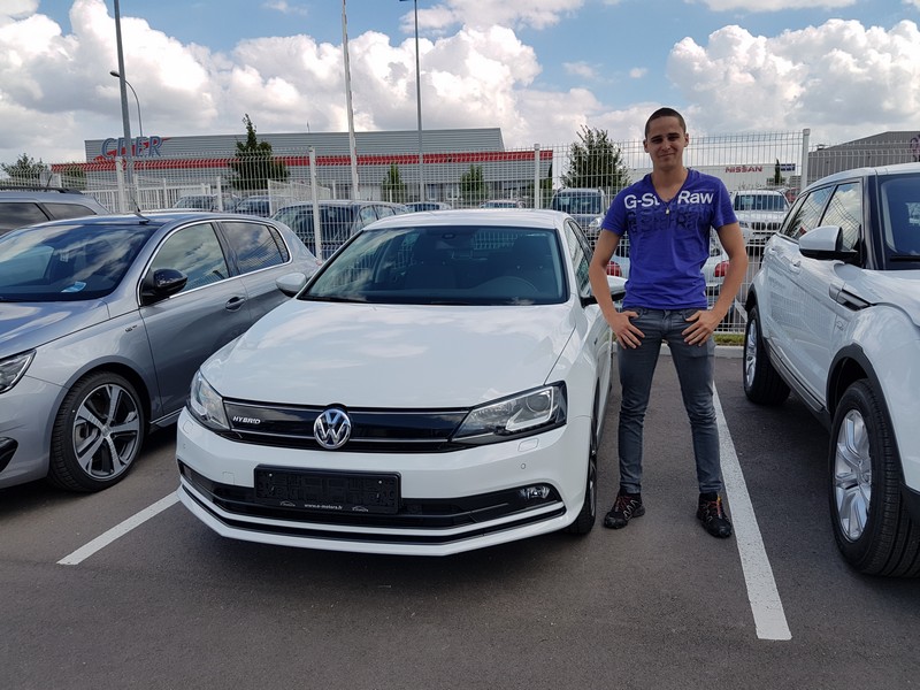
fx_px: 691
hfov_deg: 67.3
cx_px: 460
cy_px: 345
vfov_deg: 53.1
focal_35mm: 26
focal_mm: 4.2
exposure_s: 1/1916
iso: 40
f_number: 1.7
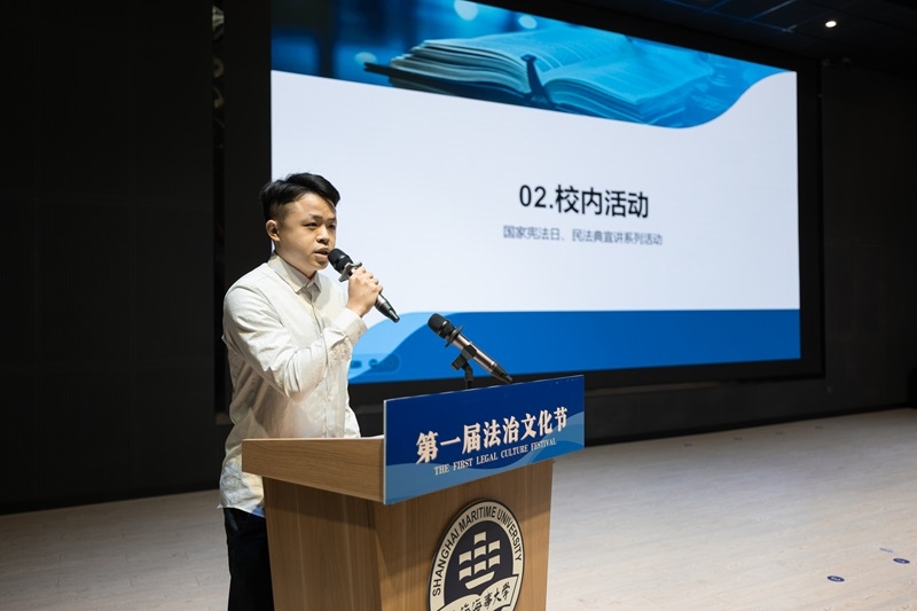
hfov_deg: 65.5
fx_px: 713
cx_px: 458
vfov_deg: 46.4
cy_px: 306
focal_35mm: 28
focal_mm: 28
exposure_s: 1/250
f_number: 2
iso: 100
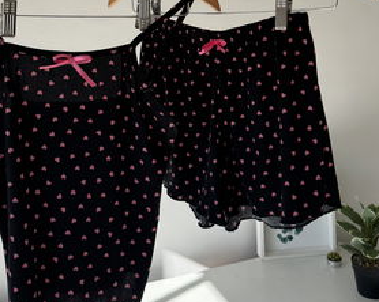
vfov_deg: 31.2
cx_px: 164
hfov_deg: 41.1
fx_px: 504
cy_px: 9
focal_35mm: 45
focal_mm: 6.76
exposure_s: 1/966
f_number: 1.78
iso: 80
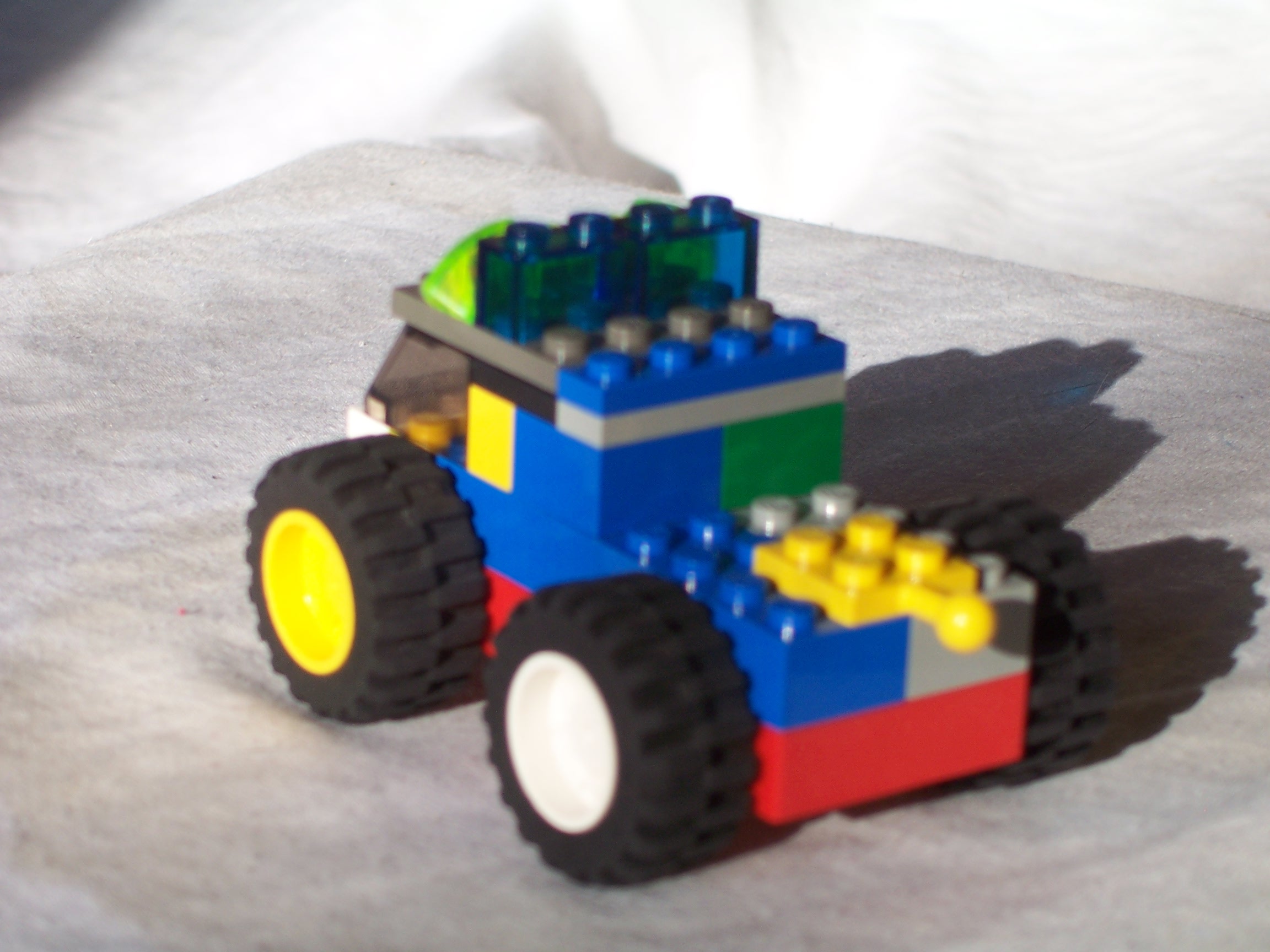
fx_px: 4476
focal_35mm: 122
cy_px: 476
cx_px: 635
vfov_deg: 12.1
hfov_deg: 16.1
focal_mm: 21
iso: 80
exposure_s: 1/180
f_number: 4
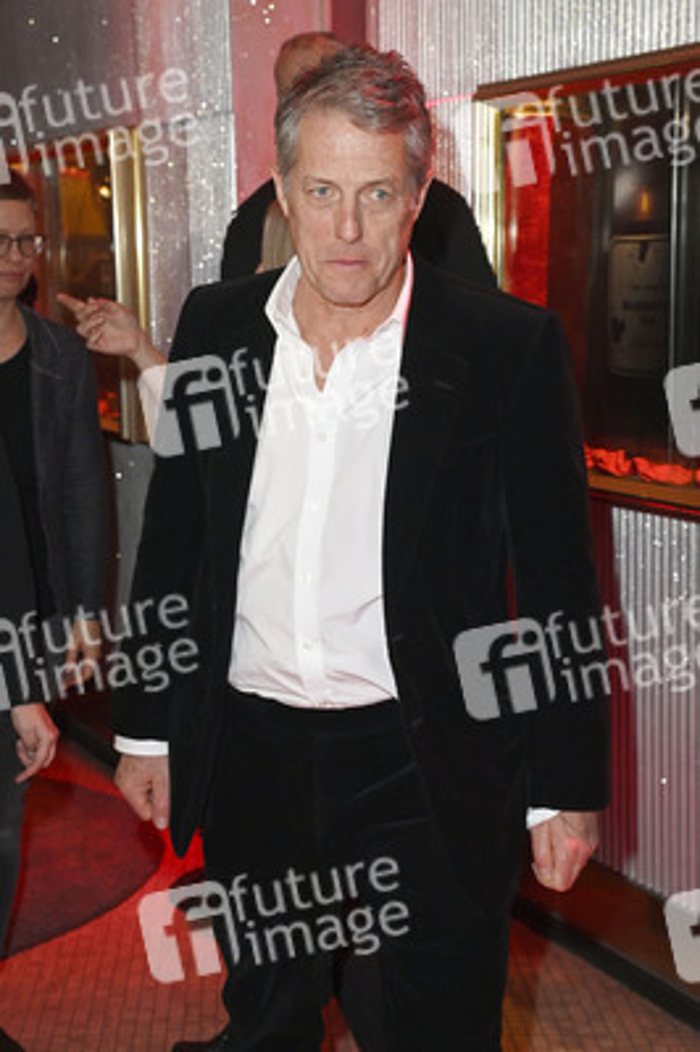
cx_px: 350
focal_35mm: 55
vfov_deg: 36.3
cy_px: 526
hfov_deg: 24.6
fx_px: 1607
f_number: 5.6
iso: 1600
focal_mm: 55
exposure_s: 1/200
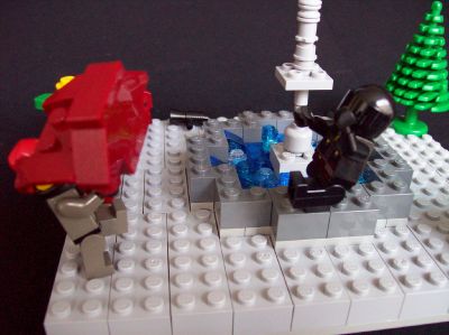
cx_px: 224
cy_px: 168
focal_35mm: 36
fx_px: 466
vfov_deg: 39.6
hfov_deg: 51.4
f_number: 2.7
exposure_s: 1/8
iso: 160
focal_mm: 6
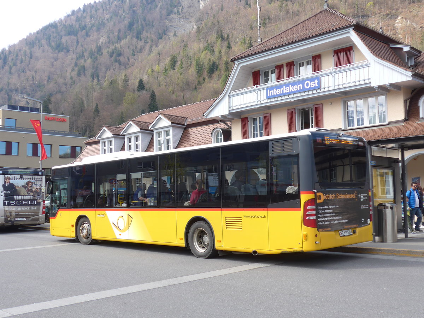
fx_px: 502
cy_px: 159
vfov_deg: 35.1
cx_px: 212
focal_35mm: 41
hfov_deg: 45.8
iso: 80
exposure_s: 1/500
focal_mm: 8.4
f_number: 2.8
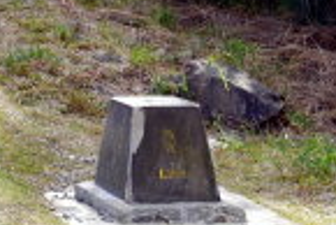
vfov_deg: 10.8
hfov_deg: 15.0
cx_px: -202
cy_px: -86
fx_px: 1158
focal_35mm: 124
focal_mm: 35
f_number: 7.1
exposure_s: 1/125
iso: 100
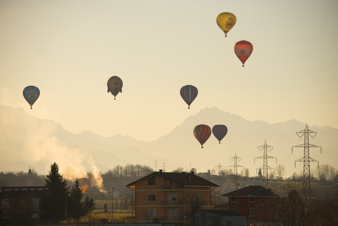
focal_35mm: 230
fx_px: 2160
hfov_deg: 8.9
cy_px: 113
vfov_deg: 6.0
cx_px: 169
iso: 200
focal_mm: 230
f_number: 5.6
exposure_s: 1/4000
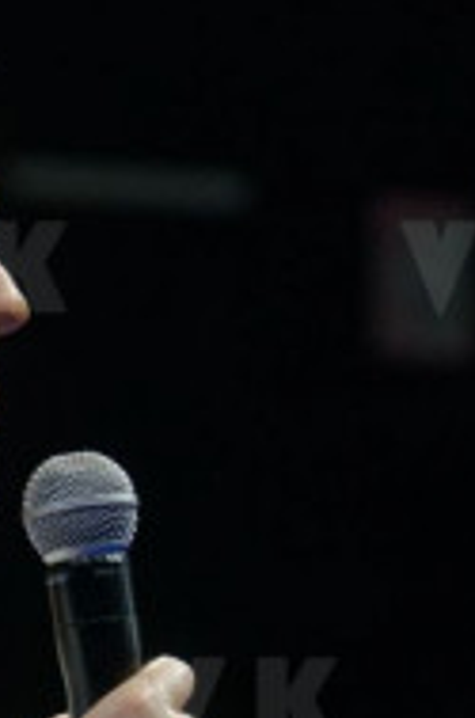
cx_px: -28
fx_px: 15653
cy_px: 790
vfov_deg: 2.6
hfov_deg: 1.7
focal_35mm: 787
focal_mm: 165
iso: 1000
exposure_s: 1/100
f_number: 5.6
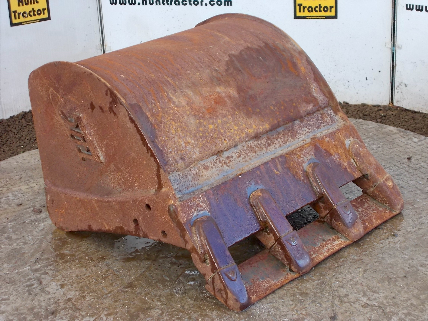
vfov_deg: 19.4
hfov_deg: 25.7
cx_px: 214
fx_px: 940
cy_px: 160
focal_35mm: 76
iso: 200
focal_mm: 13.5
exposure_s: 1/60
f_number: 5.8
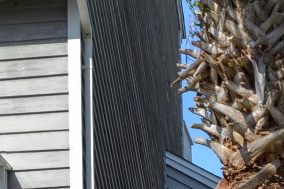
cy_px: 173
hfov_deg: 10.9
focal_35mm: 179
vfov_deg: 7.6
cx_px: -181
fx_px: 1412
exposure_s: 1/250
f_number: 8
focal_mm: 24
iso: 100
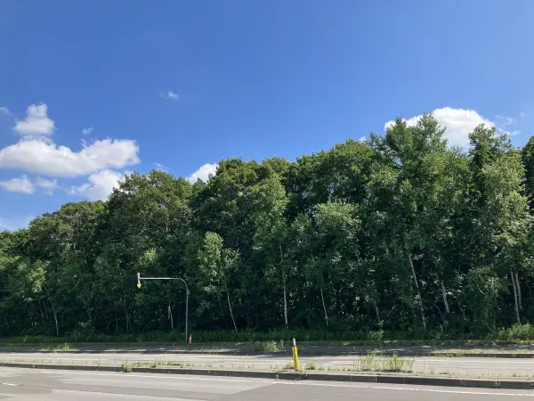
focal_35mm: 28
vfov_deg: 49.7
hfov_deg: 63.4
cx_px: 267
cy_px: 200
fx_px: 432
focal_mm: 3.99
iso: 32
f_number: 1.8
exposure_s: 1/1517
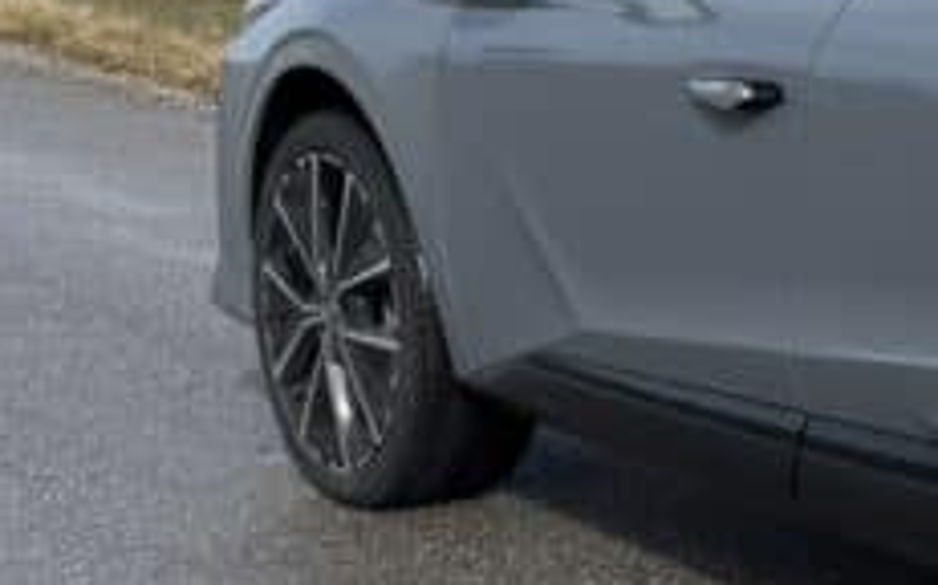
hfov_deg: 15.4
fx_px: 2887
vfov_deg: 11.5
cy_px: 12
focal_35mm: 113
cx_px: 1783
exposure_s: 1/4608
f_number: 1.78
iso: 80
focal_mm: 6.76
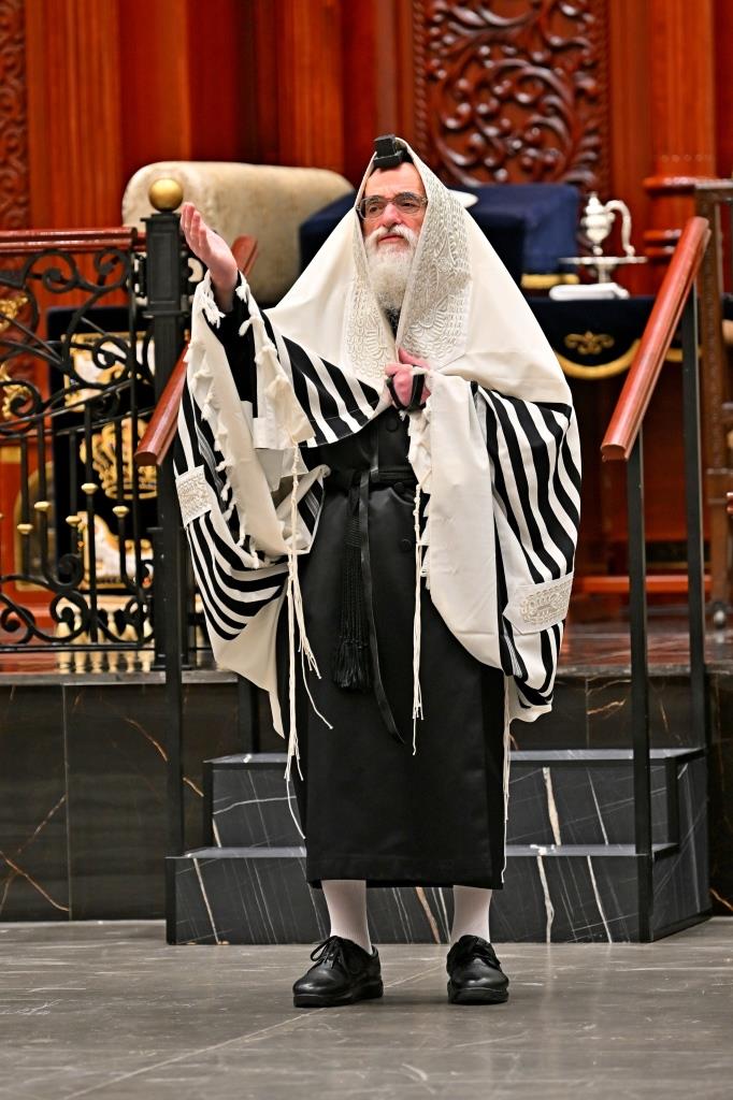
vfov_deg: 8.6
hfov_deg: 5.7
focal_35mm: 240
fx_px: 7334
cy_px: 550
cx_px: 366
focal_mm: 160
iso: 250
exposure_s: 1/320
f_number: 2.8
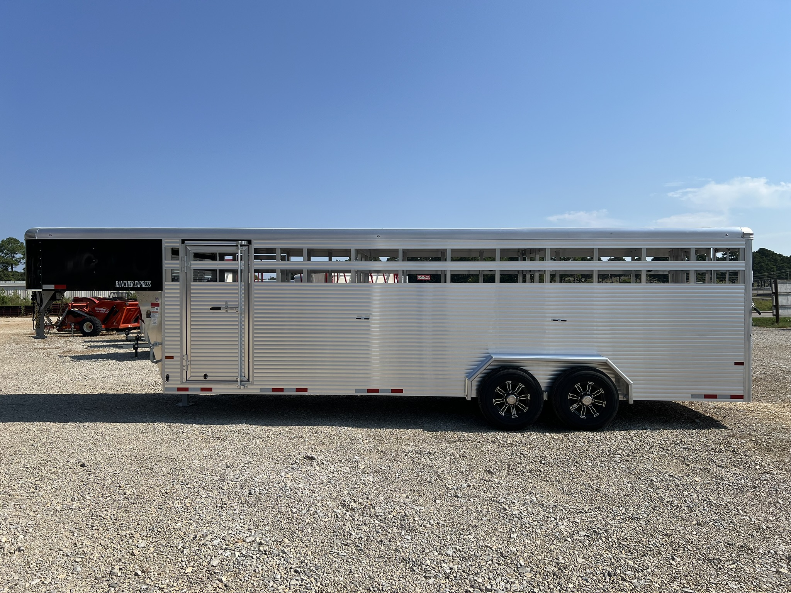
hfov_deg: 67.3
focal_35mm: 26
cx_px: 396
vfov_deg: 53.1
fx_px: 594
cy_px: 296
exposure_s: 1/6211
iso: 50
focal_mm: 5.7
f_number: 1.5
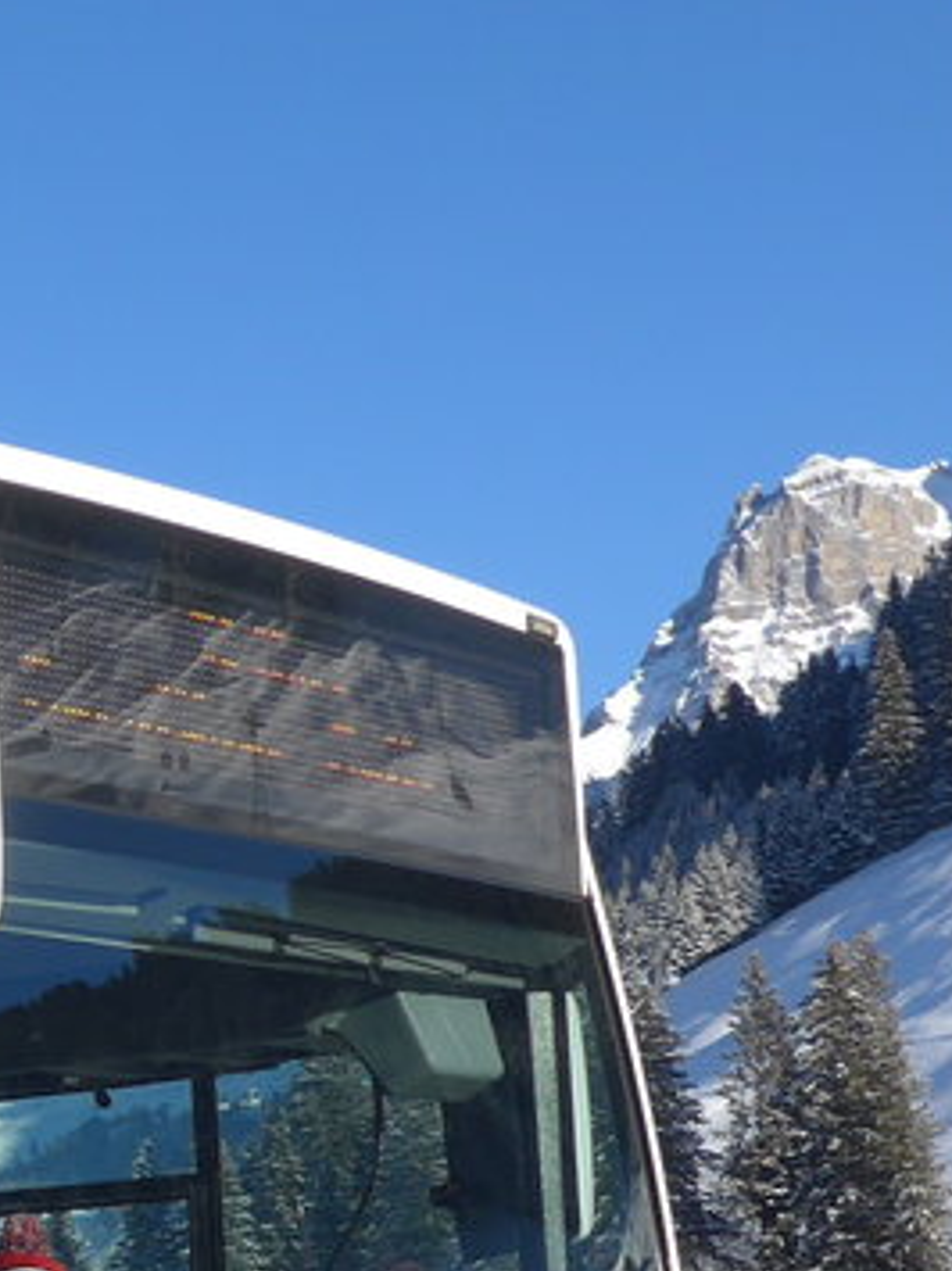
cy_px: 1310
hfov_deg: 13.4
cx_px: -812
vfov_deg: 19.4
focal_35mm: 98
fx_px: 3596
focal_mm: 6
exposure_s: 1/1300
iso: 80
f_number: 2.8
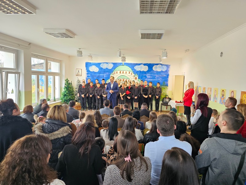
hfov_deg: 73.9
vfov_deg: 58.9
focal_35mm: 23
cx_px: 123
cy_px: 92
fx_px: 163
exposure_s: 1/100
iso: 800
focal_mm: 6.3
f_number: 1.7
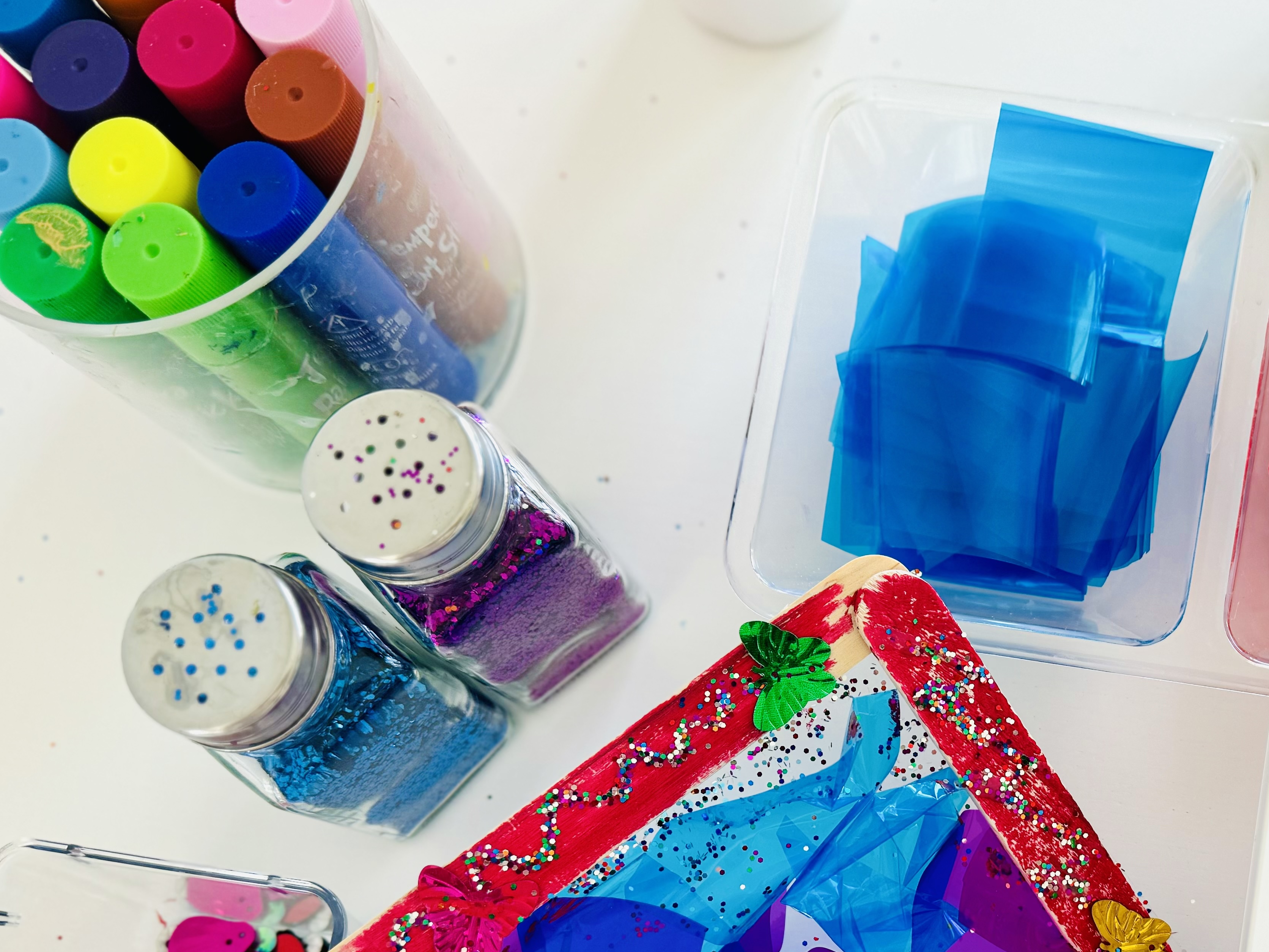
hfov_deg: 44.0
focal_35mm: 41
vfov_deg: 34.1
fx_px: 1503
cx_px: 981
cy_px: 763
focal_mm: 6.76
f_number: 1.78
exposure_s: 1/121
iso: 80
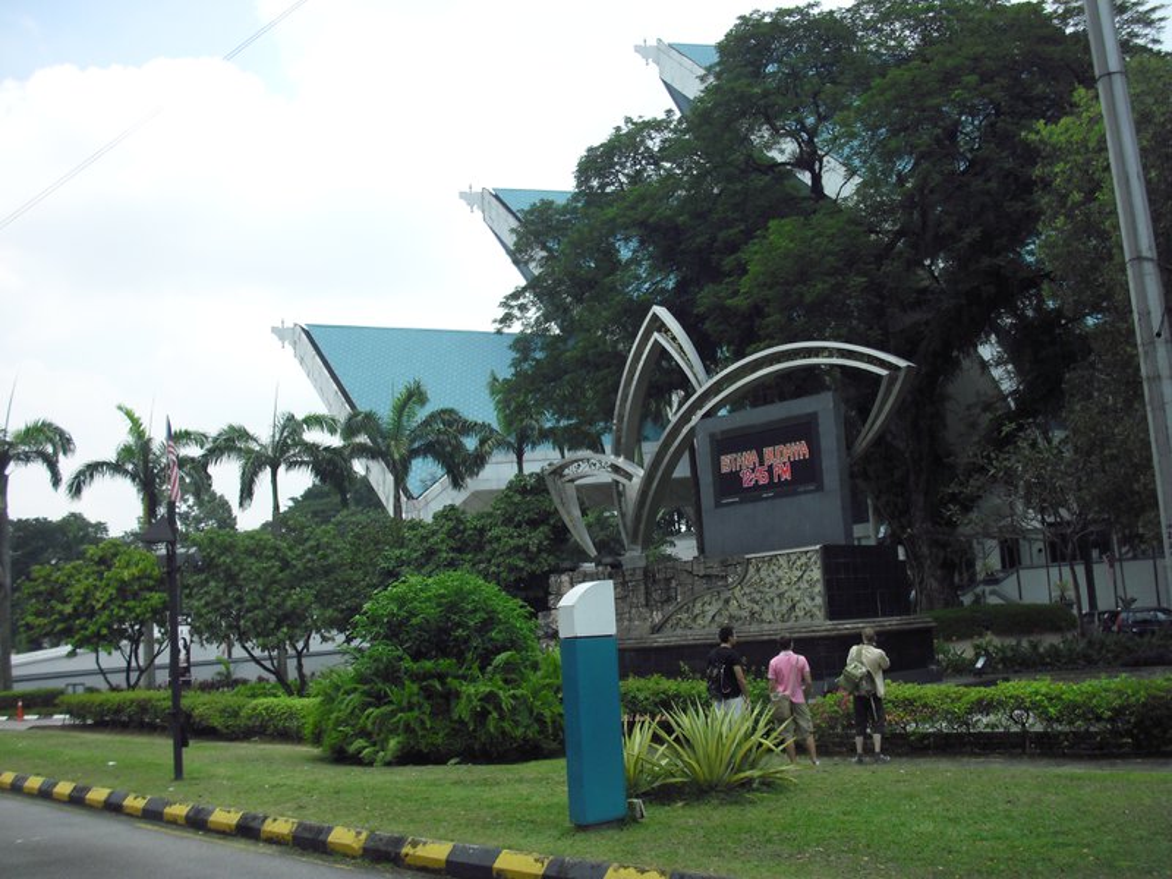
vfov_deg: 37.7
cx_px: 586
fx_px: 1287
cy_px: 440
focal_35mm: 38
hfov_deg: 49.0
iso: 100
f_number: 8
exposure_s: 1/160
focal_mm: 6.2
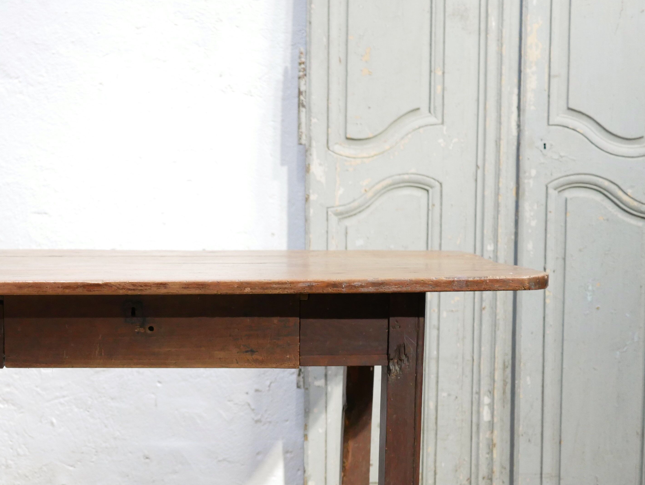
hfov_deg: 29.1
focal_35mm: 65
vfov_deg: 22.5
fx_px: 1212
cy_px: 340
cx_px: 125
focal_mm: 20
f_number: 1.7
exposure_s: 1/60
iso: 1000
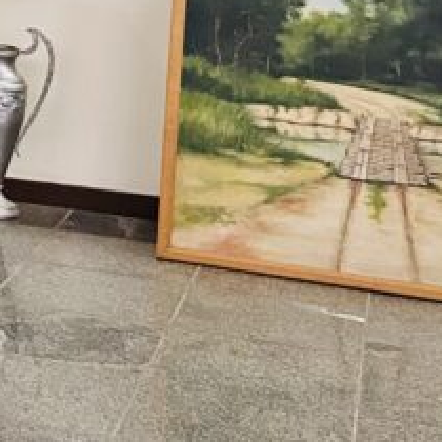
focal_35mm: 118
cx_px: -347
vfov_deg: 14.0
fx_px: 1705
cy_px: -183
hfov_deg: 13.3
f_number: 1.5
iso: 400
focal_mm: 5.7
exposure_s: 1/40
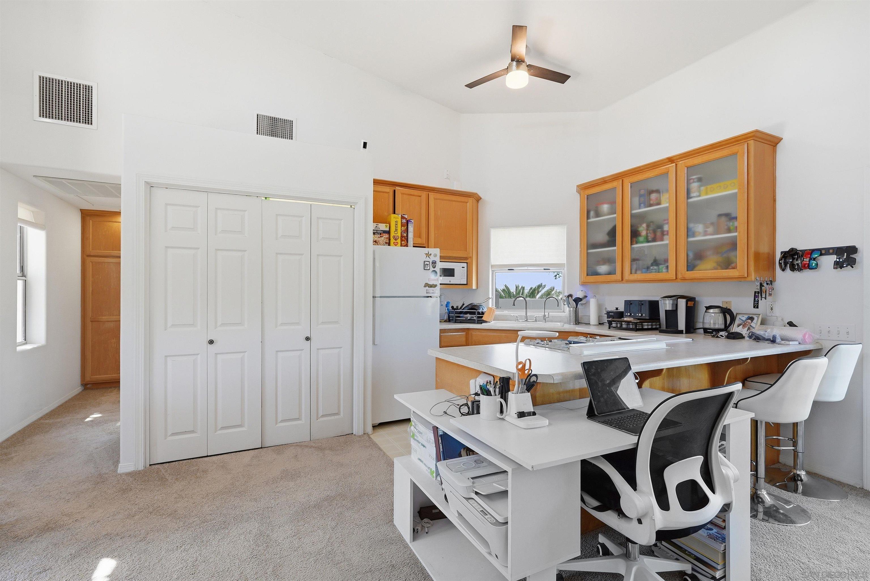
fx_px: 387
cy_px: 290
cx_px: 435
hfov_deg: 96.7
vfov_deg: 73.8
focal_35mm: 16
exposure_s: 1/15
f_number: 4
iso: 250
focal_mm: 16
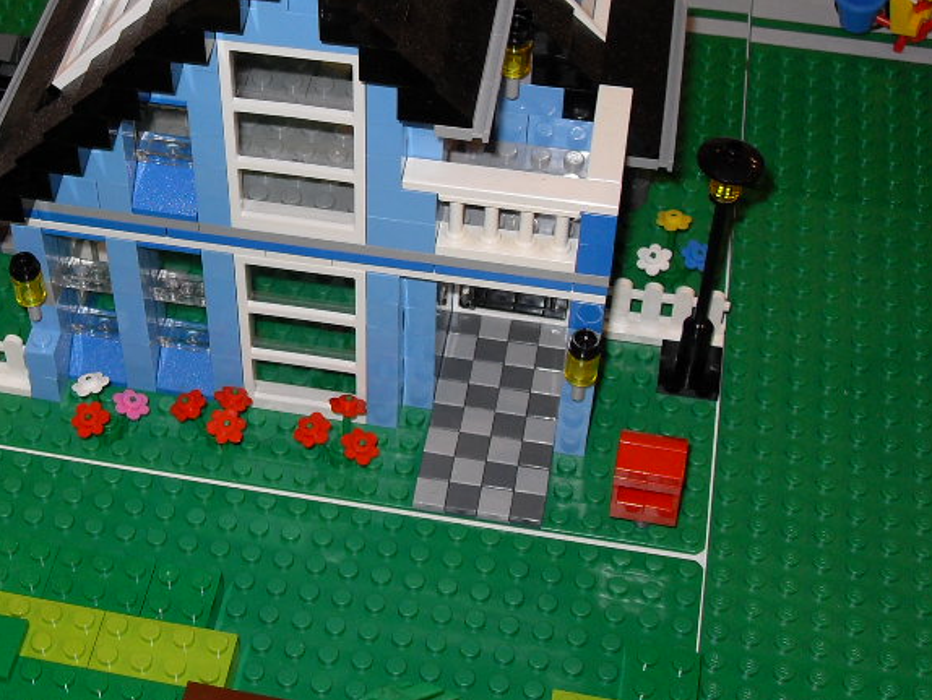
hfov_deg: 29.0
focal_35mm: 66
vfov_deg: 22.1
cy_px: 179
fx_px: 1778
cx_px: 253
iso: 100
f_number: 2.8
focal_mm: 6.3
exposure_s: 1/45
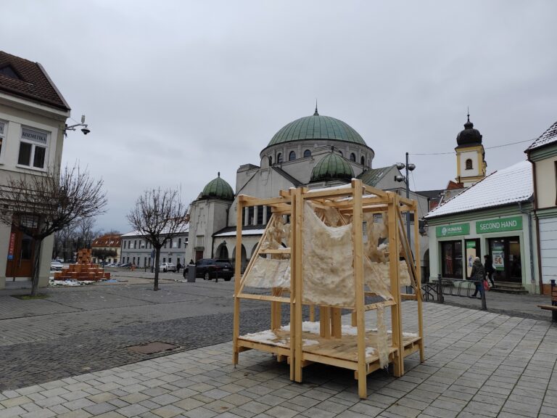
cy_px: 209
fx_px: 370
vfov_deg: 58.9
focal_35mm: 23
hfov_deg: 73.9
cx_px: 278
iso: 50
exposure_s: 1/310
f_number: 1.65
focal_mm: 6.19
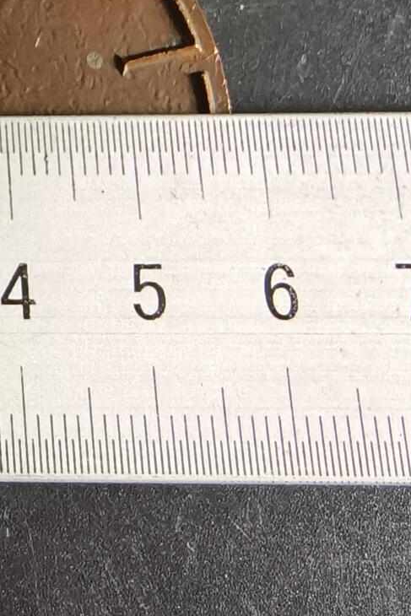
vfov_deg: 33.7
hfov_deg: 21.3
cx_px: -92
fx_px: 1010
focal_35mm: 59
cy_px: 228
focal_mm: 2.32
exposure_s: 1/20
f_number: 2
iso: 3200
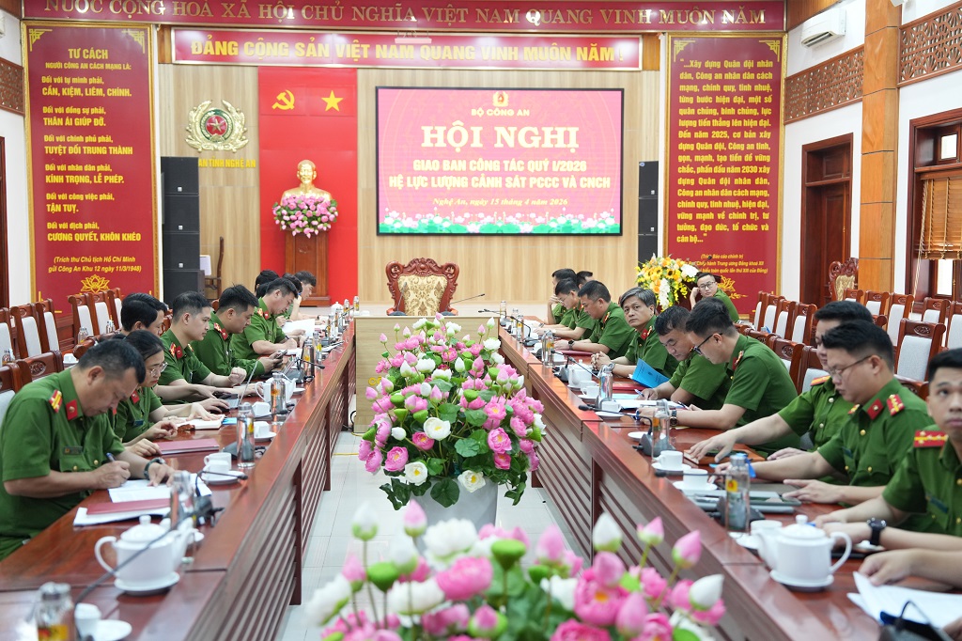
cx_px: 481
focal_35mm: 47
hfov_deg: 41.9
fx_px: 1255
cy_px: 320
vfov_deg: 28.6
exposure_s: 1/125
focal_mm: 47
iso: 1600
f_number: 2.8
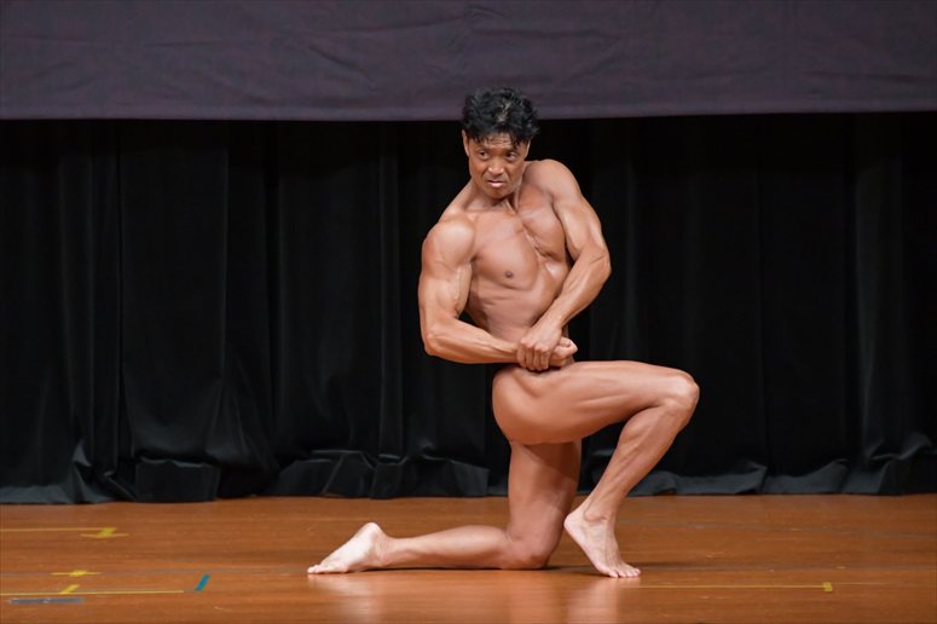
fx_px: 9756
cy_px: 312
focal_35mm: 375
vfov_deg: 3.7
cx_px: 468
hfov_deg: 5.5
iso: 5000
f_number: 5.6
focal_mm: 250
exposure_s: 1/400
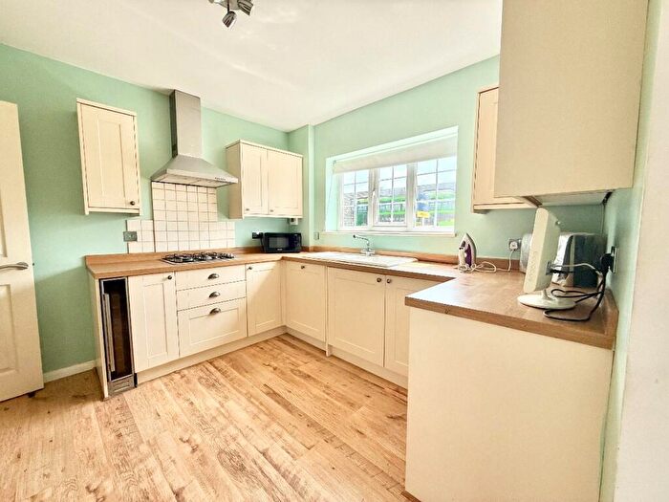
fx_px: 271
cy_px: 251
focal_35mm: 14
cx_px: 334
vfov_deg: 85.7
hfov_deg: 102.1
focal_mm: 2.22
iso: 50
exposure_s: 1/284
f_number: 2.2
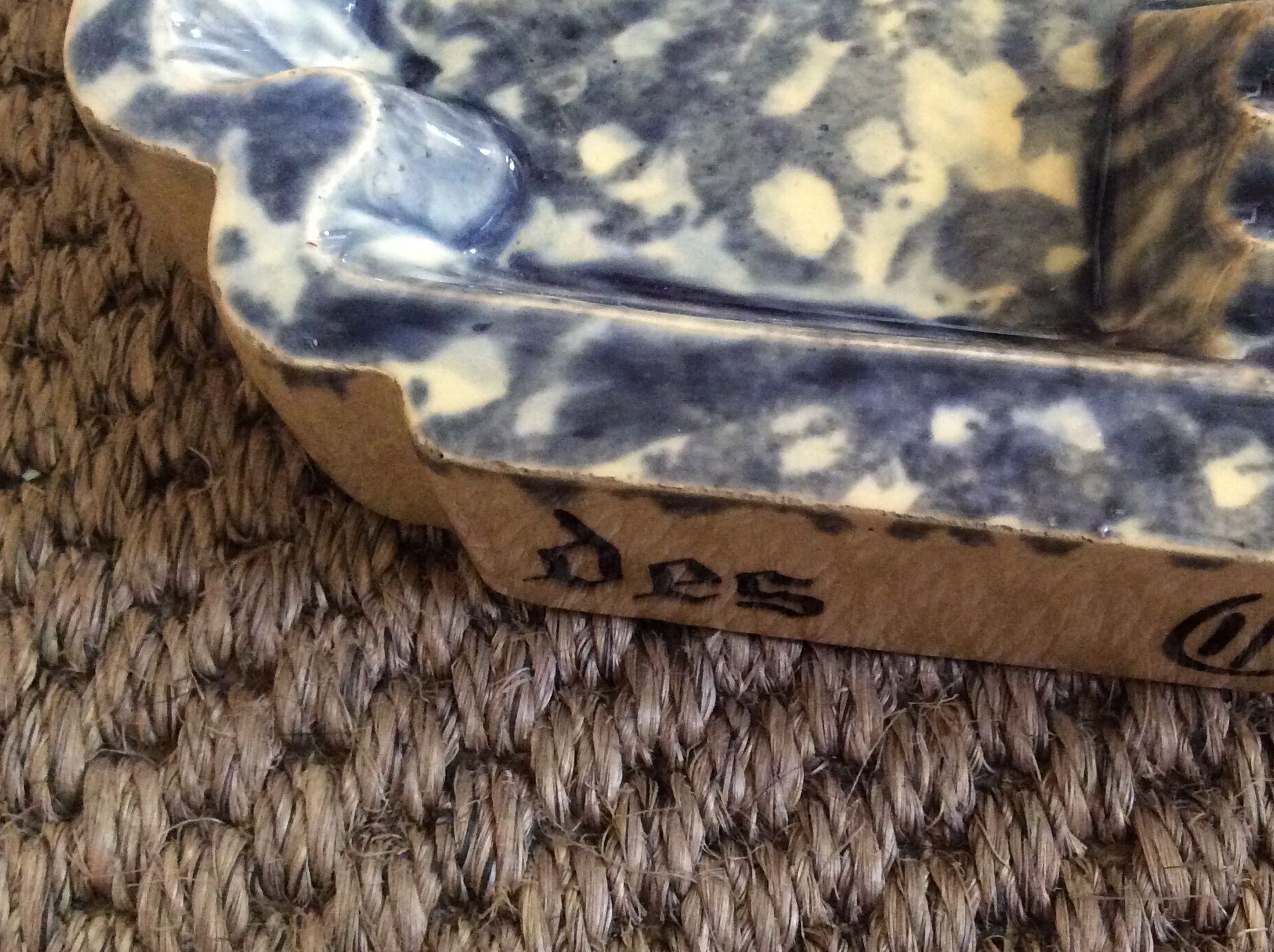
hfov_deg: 41.6
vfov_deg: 32.1
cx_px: 839
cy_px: 503
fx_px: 1654
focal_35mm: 45
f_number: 2.4
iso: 320
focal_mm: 3.3
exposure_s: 1/20
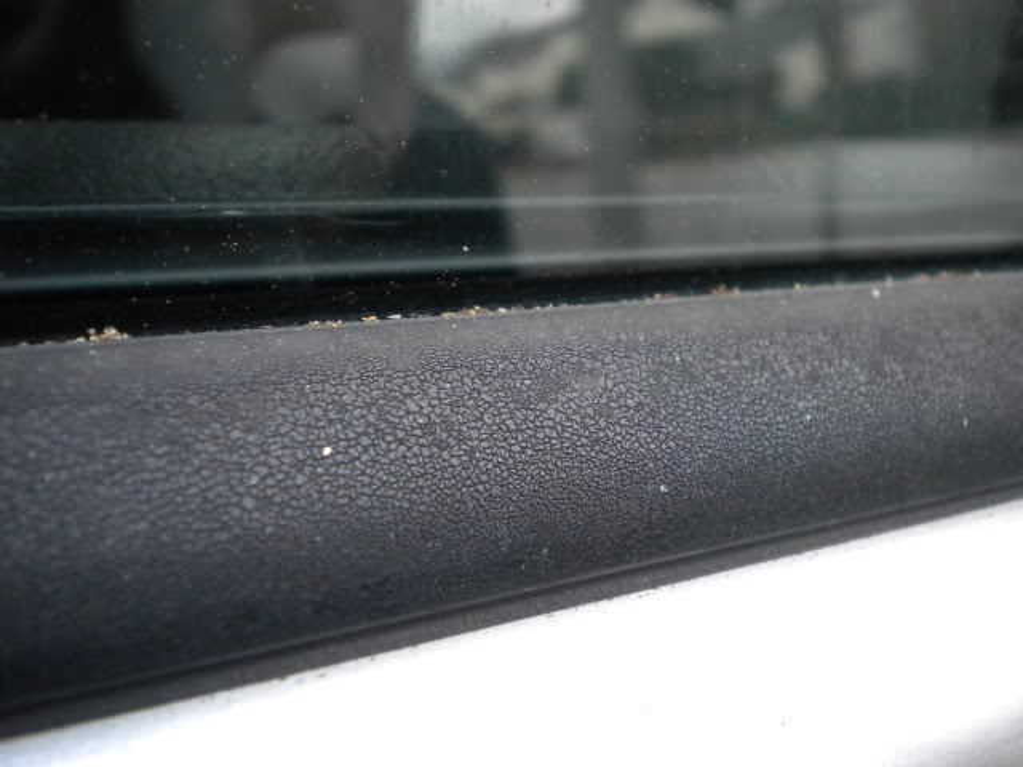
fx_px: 1212
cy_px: 384
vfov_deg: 35.1
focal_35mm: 41
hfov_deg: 45.8
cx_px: 512
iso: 400
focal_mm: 7.4
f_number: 3.5
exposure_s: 1/562
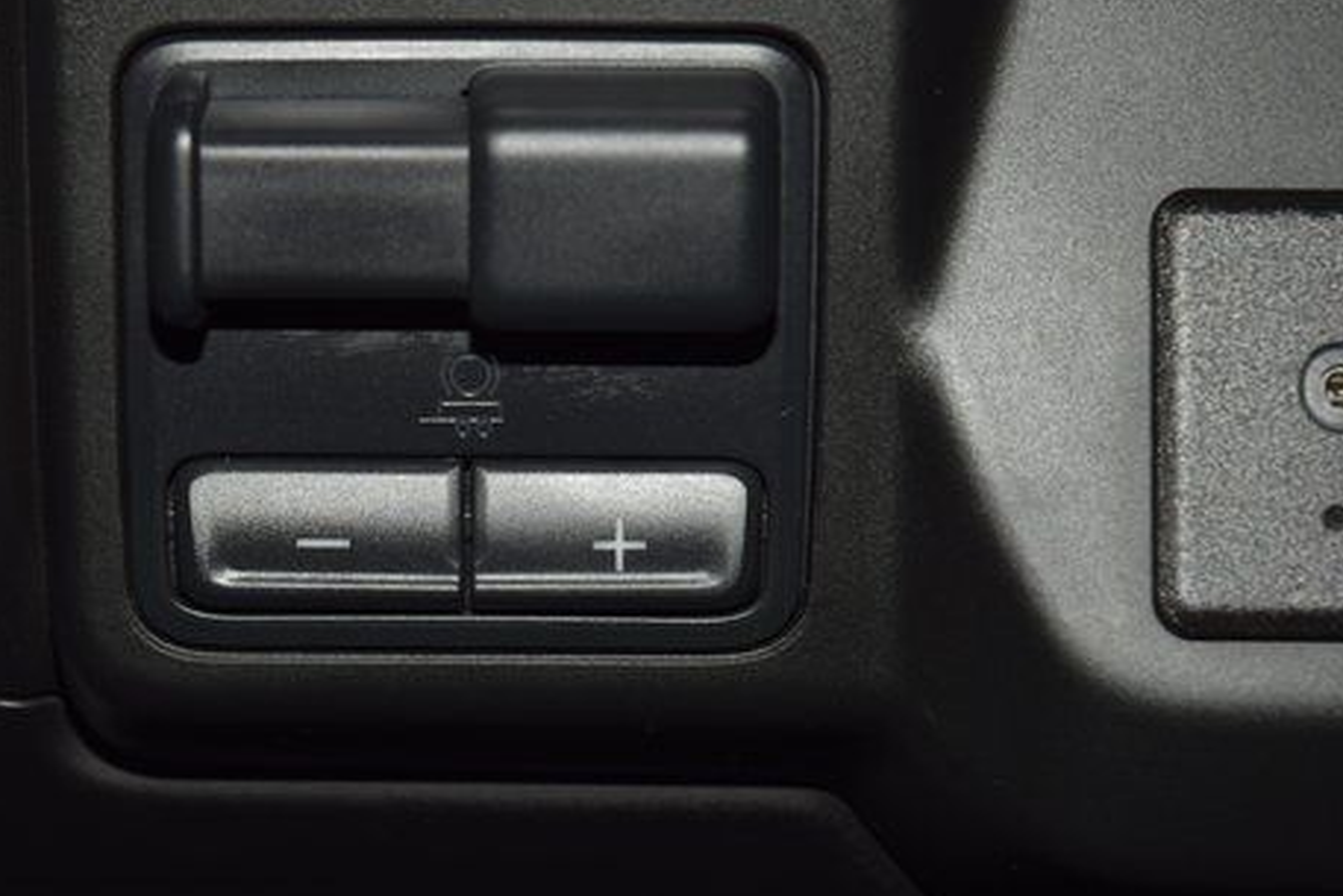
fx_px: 5485
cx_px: 453
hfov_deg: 13.9
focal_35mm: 147
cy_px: 392
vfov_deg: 9.3
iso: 100
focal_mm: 70
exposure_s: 1/125
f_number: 8
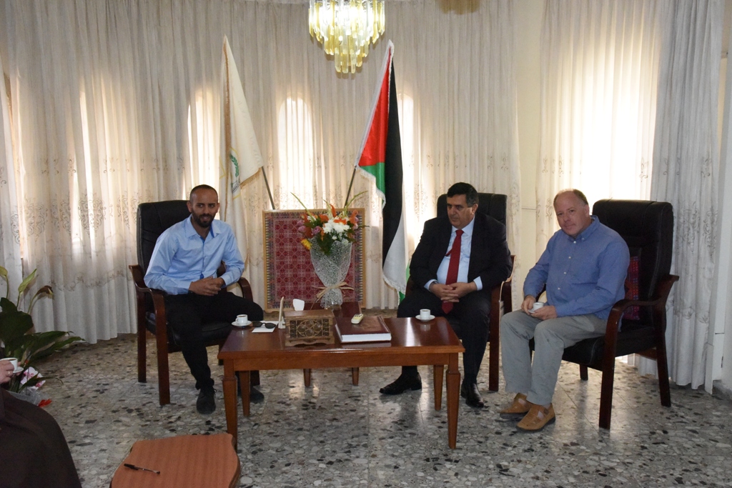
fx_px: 712
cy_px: 244
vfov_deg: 37.9
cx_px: 366
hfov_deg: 54.4
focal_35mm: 35
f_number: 14
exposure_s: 1/250
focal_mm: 35
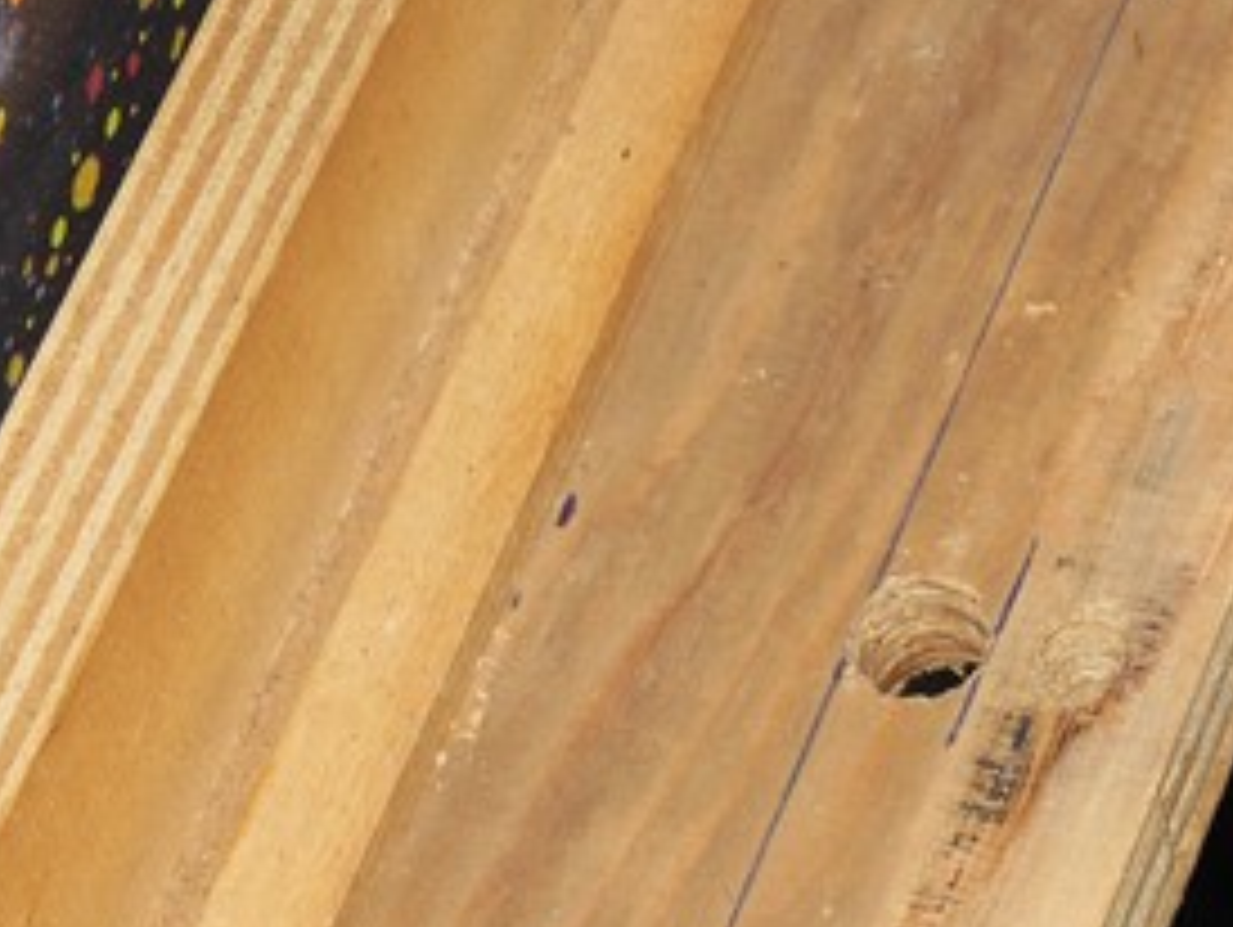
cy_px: 585
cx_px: 598
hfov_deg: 12.3
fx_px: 5704
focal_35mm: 160
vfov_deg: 9.3
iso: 200
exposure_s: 1/60
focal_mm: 17.5
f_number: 4.7
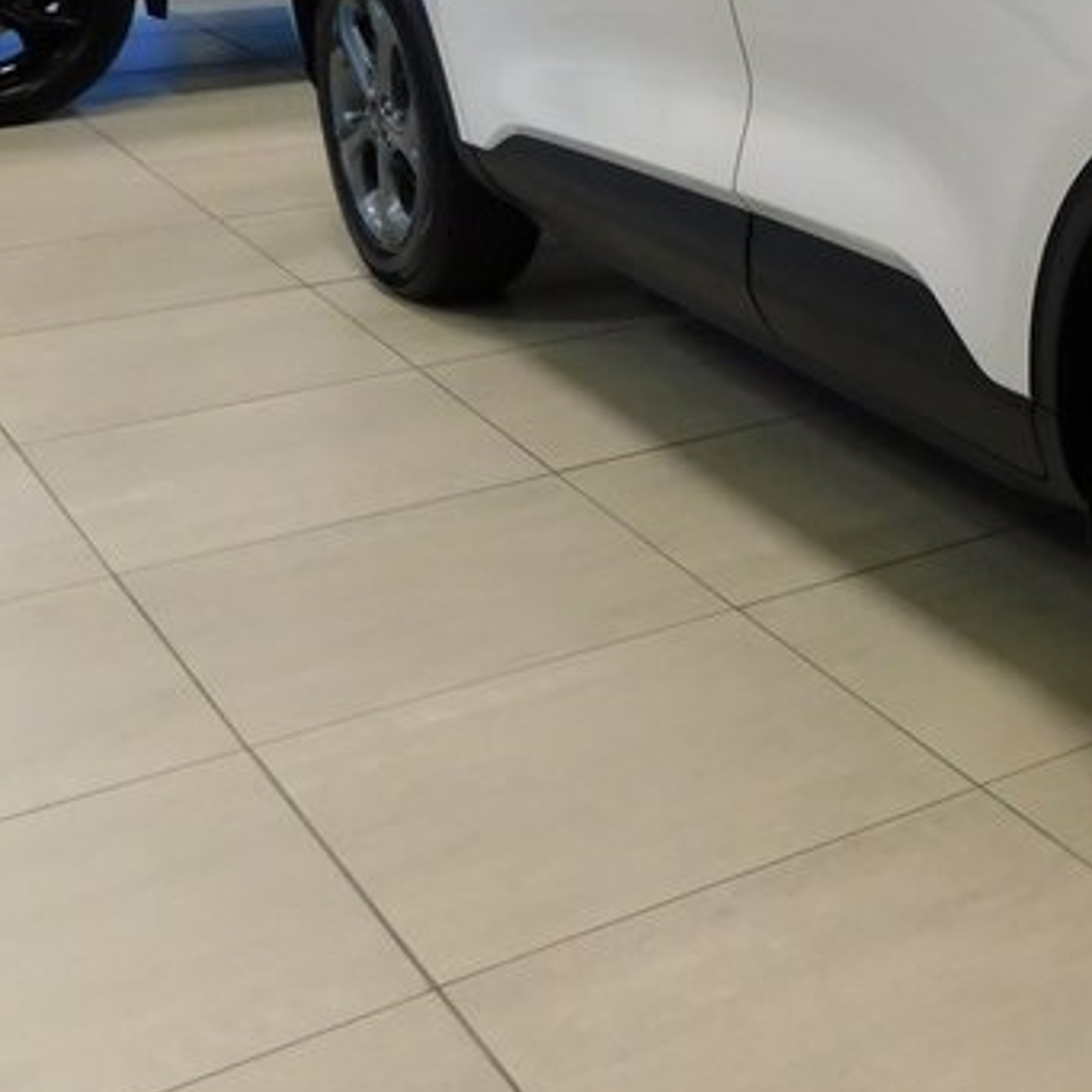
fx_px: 2177
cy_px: 211
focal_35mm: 61
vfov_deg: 27.6
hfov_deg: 24.3
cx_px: 1454
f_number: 3
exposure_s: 1/30
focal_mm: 4
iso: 180
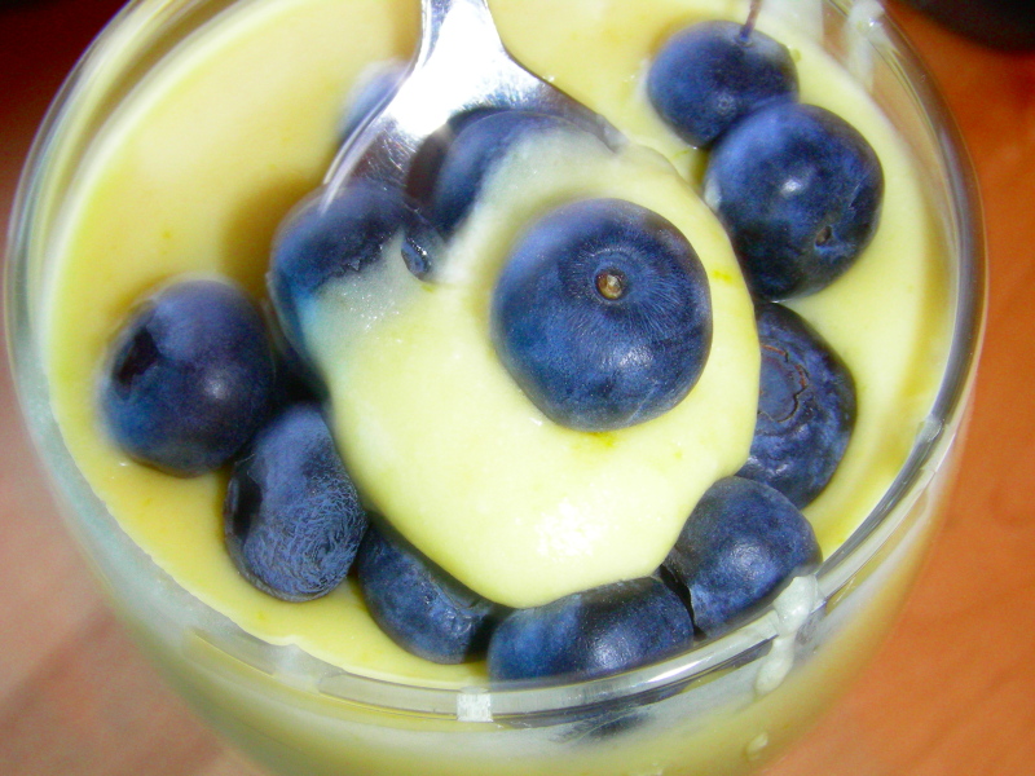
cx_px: 518
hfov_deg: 39.7
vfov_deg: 30.3
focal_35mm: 48
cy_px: 388
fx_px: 1435
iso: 200
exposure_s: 2
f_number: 6.8
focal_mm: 8
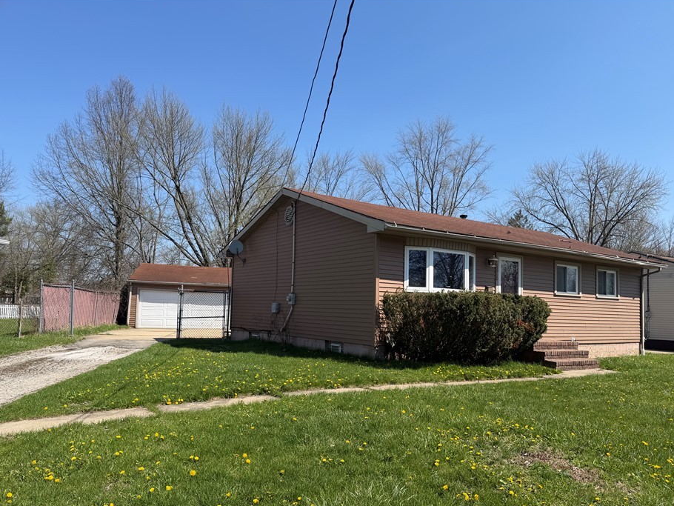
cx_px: 332
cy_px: 281
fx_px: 526
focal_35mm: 27
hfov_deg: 65.3
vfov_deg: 51.3
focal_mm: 6.76
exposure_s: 1/3953
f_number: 1.78
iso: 80
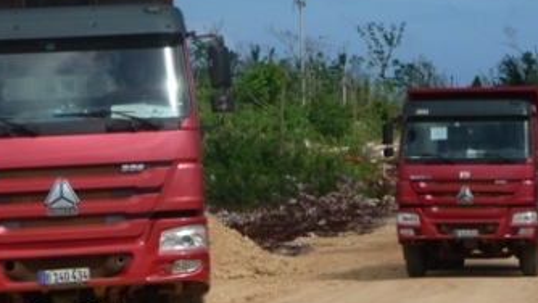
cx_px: 267
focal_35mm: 168
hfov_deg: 12.8
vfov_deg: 7.2
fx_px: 2397
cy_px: 79
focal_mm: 11.3
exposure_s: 1/320
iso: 100
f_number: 11
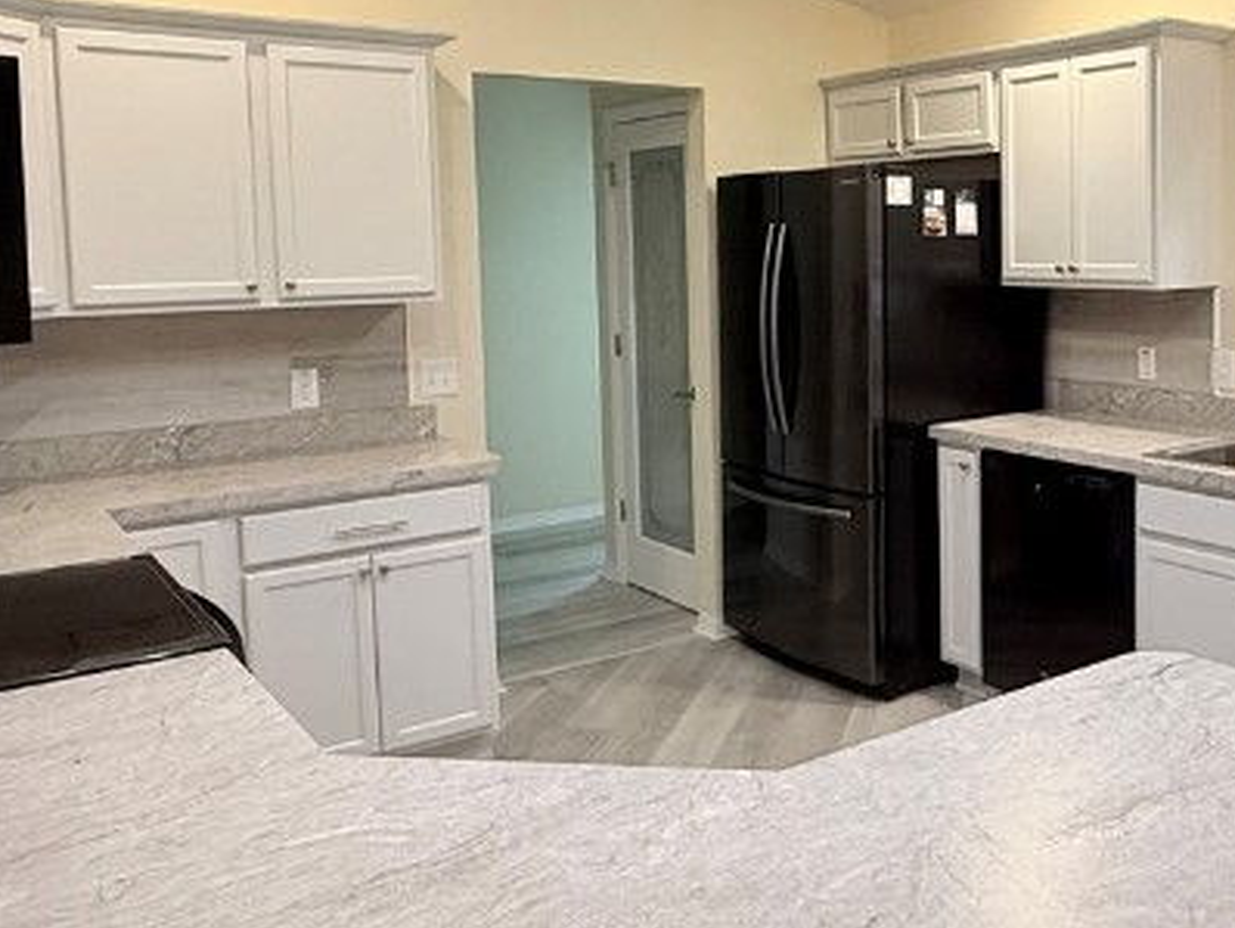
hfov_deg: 49.8
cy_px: 335
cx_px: 884
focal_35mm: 36
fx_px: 1285
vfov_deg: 39.4
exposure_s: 1/60
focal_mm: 2.22
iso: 200
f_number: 2.2
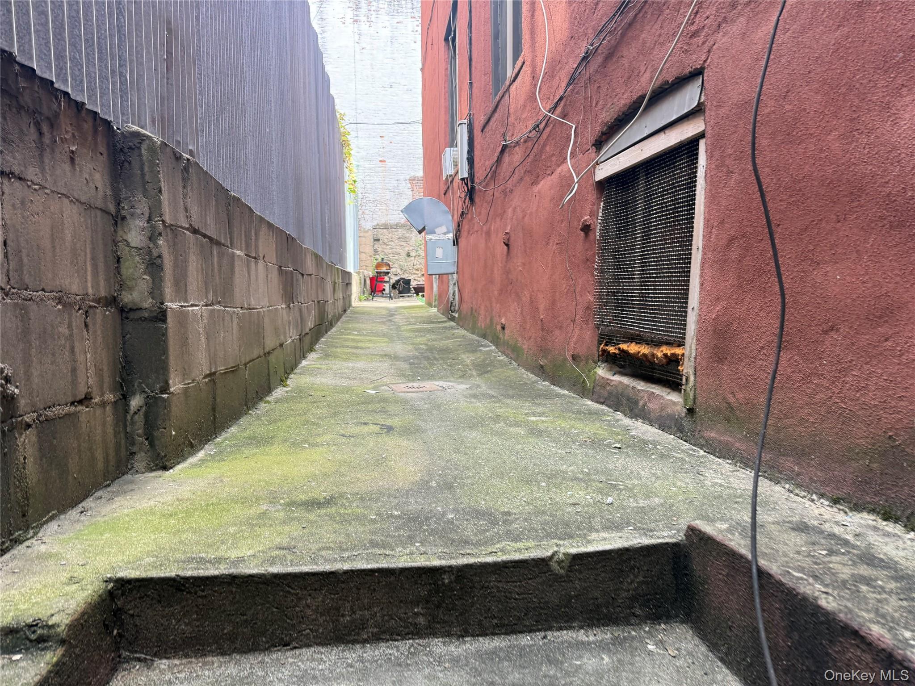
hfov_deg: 71.6
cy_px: 343
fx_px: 634
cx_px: 458
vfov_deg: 56.8
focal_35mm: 24
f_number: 1.78
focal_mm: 6.76
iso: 100
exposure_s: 1/121
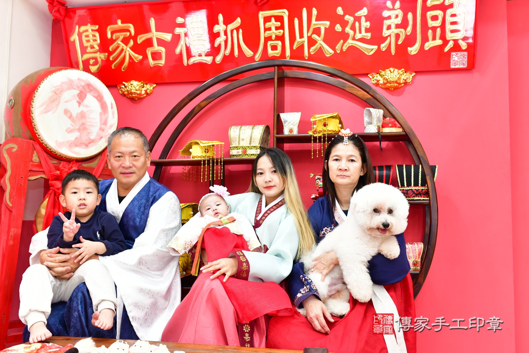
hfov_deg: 54.4
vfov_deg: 37.9
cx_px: 264
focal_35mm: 35
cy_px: 176
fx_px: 514
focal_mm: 35
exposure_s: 1/200
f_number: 4.5
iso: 800
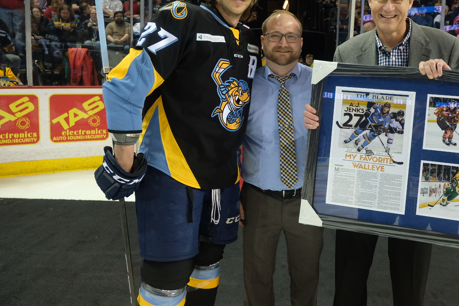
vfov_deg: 37.6
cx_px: 291
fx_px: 446
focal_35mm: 35
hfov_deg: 53.7
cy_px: 115
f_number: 4
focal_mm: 18
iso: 1250
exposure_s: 1/400
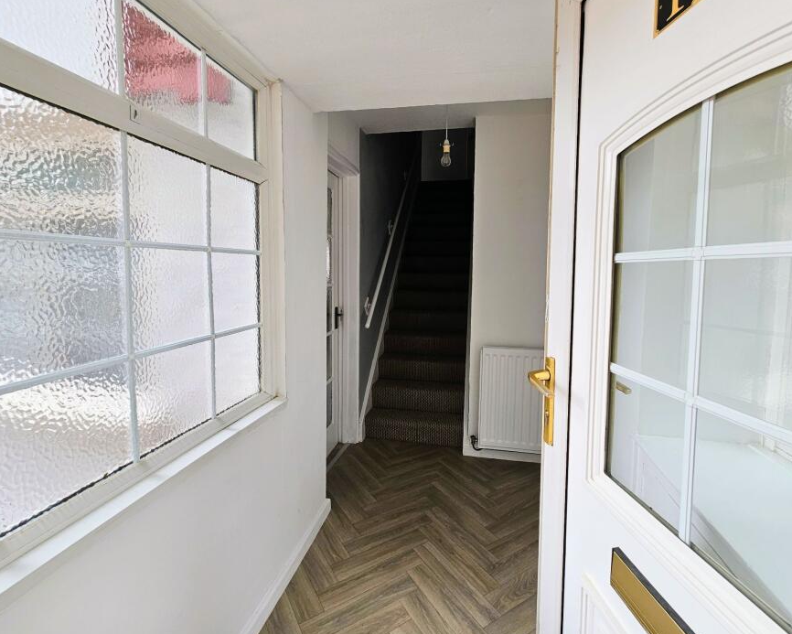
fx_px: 352
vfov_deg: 84.0
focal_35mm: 15
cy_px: 302
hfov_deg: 96.8
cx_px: 406
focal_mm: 2.2
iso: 80
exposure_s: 1/207
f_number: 2.2
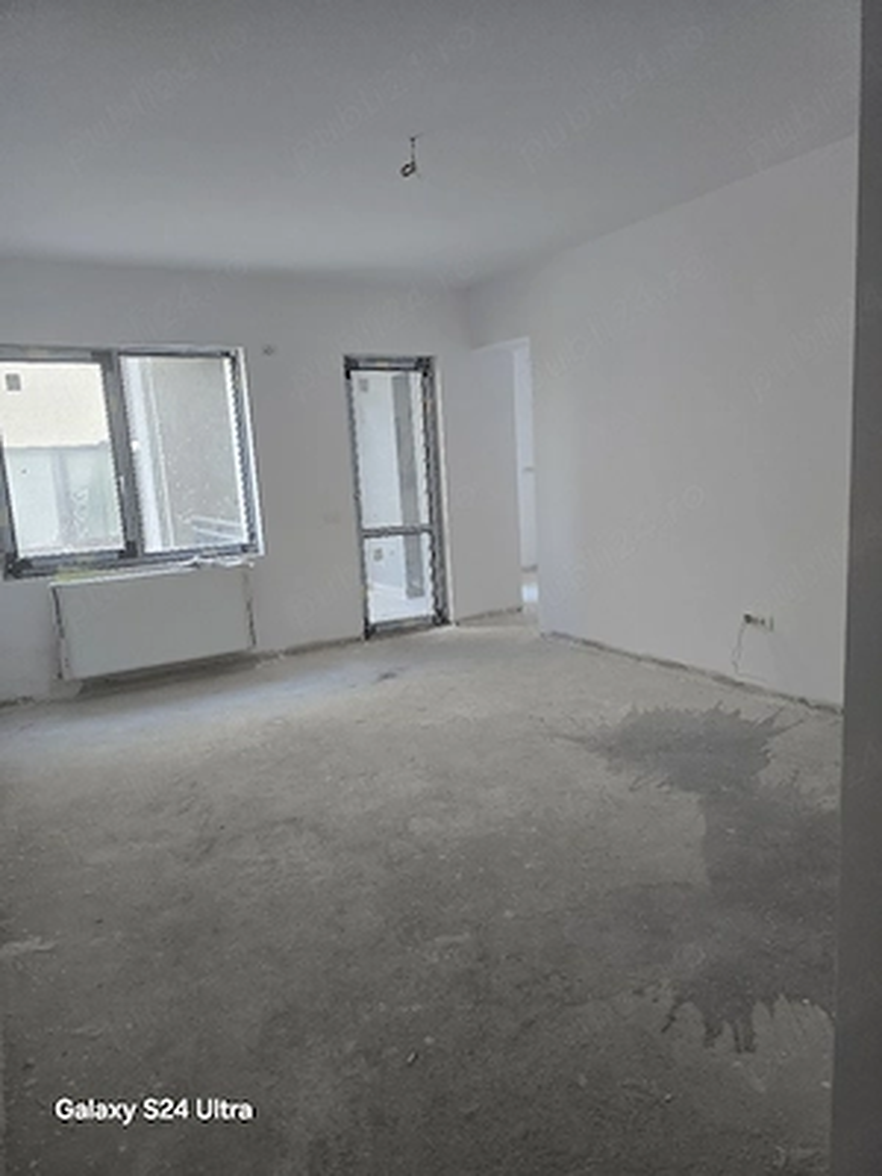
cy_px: 588
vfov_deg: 73.9
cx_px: 441
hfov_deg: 58.9
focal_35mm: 23
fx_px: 781
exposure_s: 1/101
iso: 160
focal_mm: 6.3
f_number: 1.7
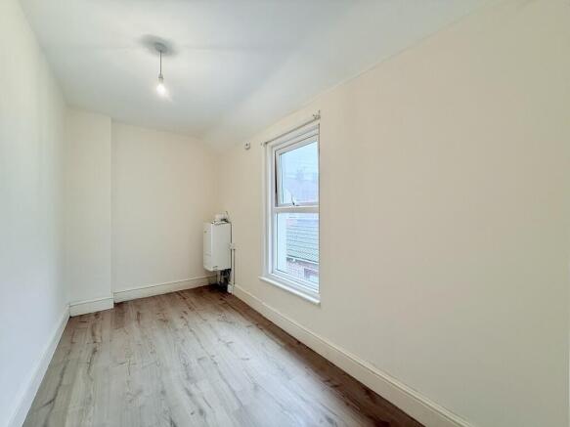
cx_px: 285
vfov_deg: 85.7
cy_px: 214
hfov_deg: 102.1
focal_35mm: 14
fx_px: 230
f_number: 2.2
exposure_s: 1/100
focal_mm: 2.22
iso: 160
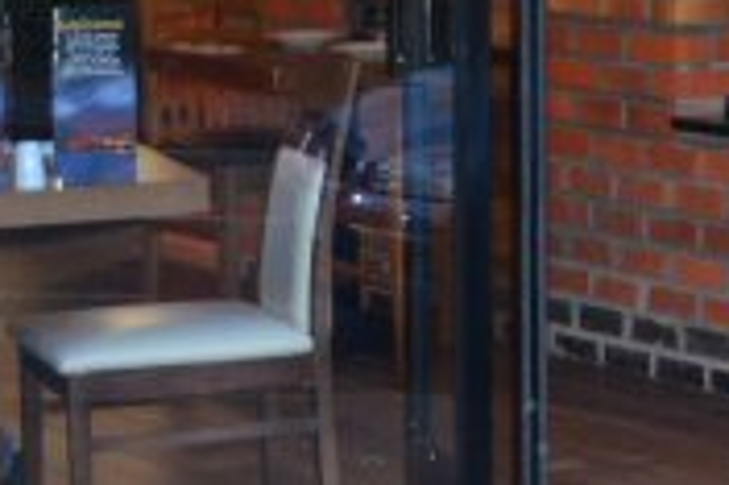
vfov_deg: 7.2
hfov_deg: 10.8
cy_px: -290
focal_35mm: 187
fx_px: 3783
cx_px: 936
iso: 640
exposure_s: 1/60
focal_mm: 22
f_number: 3.8
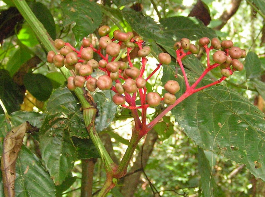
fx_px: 290
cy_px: 98
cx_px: 132
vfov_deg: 37.6
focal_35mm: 38
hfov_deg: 49.1
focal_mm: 6.3
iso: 200
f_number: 2.8
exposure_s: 1/40
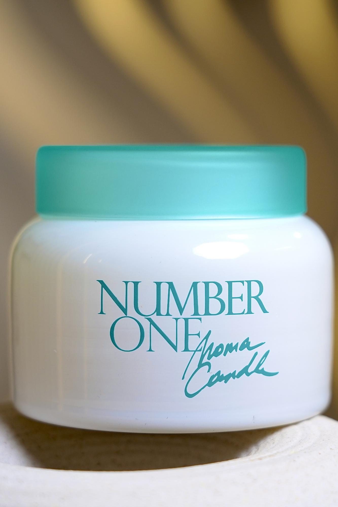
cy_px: 254
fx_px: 1169
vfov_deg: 24.5
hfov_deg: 16.5
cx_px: 169
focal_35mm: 83
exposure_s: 1/80
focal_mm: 83
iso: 500
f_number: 5
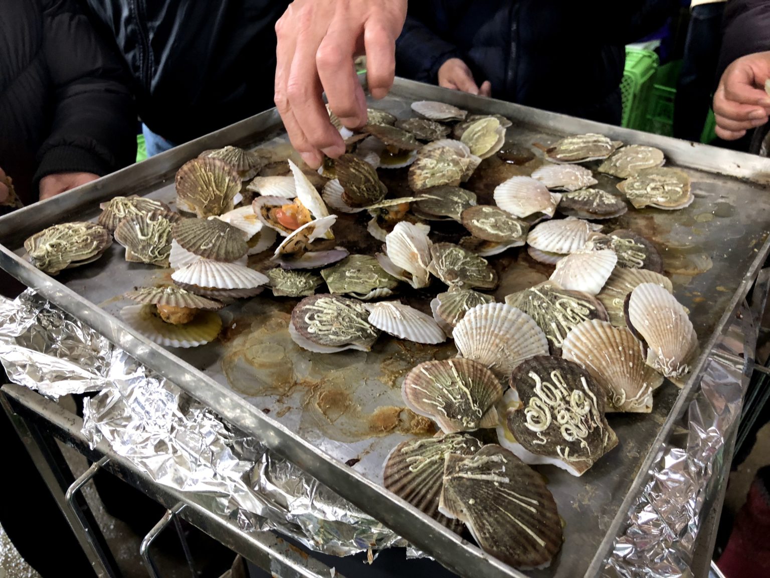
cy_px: 289
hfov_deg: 63.4
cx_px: 385
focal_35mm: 28
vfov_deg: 49.7
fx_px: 623
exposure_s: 1/17
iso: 50
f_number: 1.8
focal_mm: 4
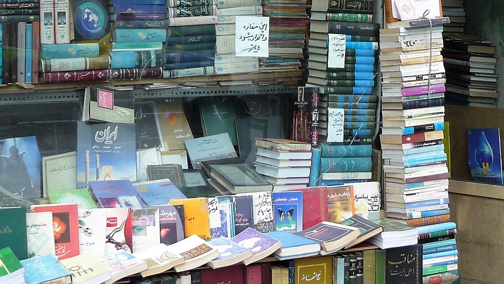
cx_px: 254
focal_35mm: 87
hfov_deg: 24.5
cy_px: 61
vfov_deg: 13.8
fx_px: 1163
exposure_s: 1/200
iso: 100
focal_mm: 5.3
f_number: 3.5
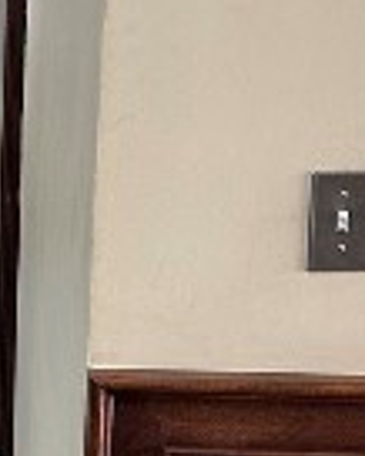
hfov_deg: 11.1
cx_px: -231
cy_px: 335
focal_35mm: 132
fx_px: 1780
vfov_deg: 14.5
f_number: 1.78
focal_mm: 6.86
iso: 160
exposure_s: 1/60
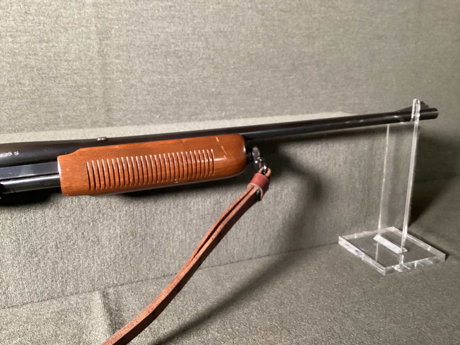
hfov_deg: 58.3
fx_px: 412
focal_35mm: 31
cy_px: 172
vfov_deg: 45.4
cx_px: 230
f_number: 2.4
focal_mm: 3.3
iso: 500
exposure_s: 1/30
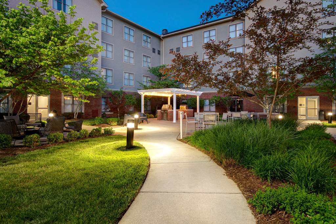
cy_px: 112
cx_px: 168
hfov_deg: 81.2
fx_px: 196
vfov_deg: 59.5
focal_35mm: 21
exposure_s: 1/2
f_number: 7.1
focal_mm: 14
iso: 250
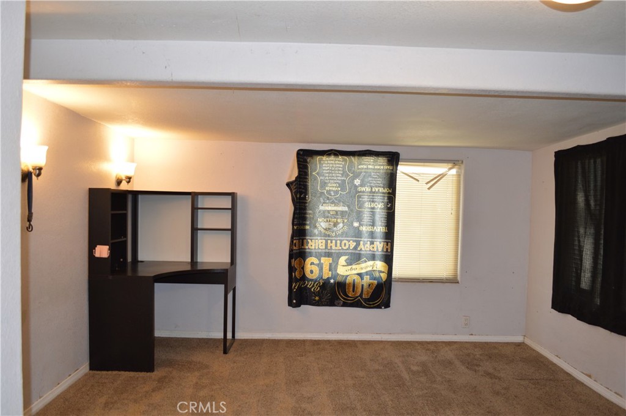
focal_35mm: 27
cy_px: 208
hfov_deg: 67.4
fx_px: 469
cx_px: 313
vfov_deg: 47.8
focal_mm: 18
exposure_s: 1/60
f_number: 4
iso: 400
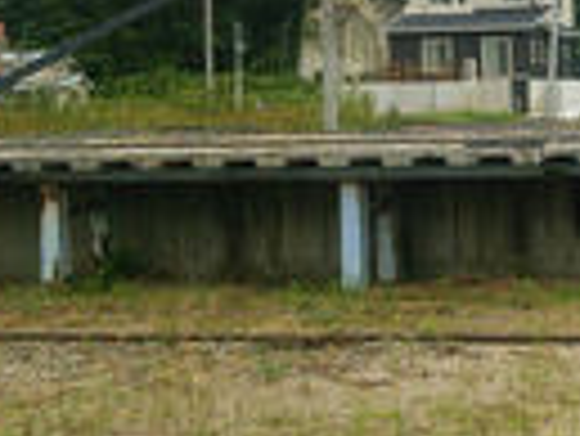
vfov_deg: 15.7
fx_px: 1560
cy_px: 49
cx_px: 724
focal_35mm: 93
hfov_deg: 19.6
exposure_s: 1/293
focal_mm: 4.06
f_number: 1.94
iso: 40
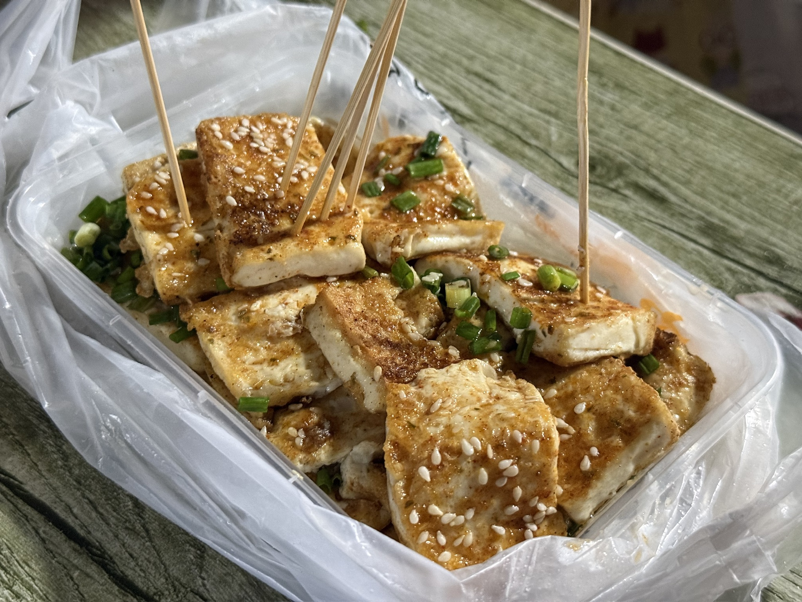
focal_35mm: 48
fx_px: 1112
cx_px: 401
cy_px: 301
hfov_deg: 39.7
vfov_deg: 30.3
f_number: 1.78
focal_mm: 6.76
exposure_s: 1/33
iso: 400
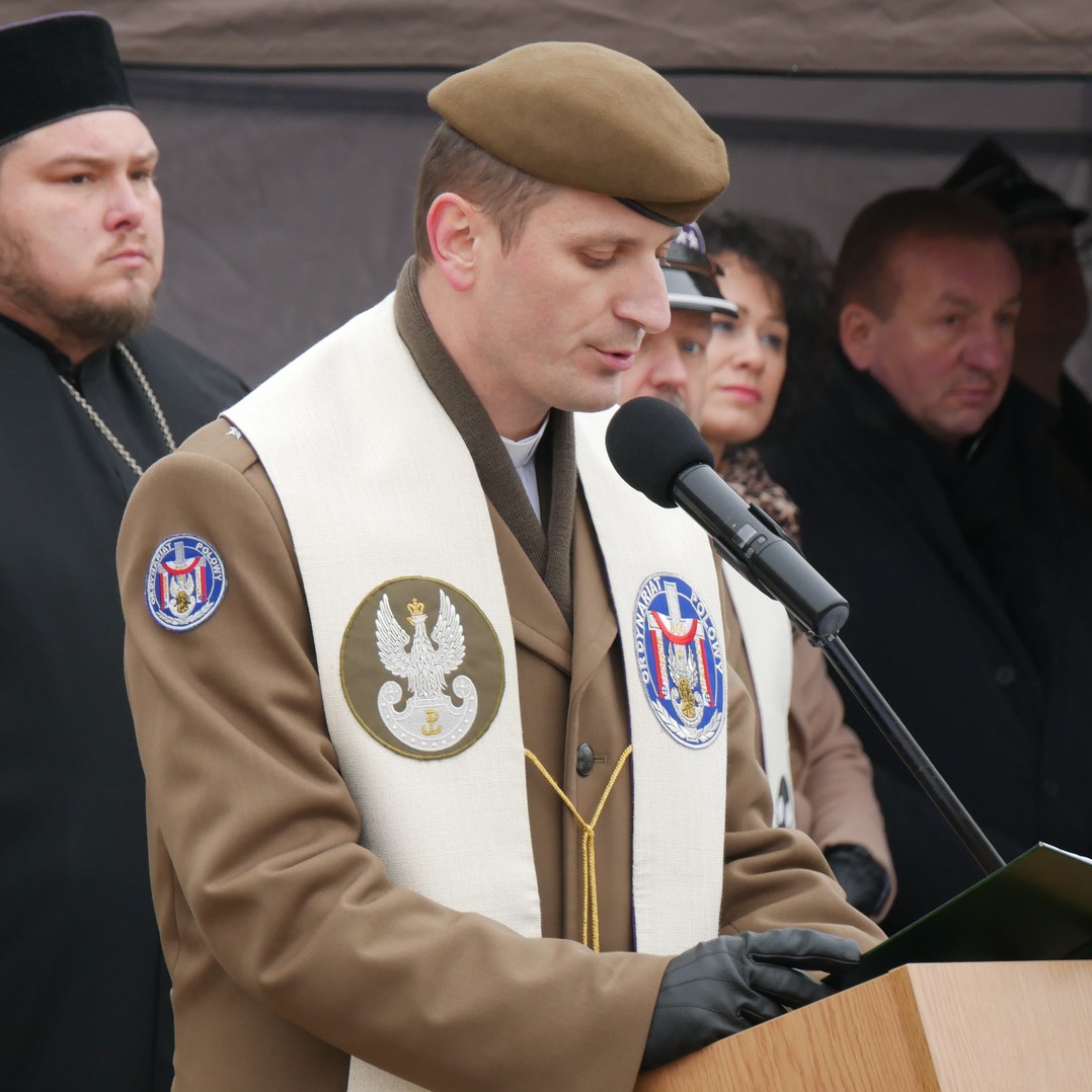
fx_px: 9601
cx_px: 371
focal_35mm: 269
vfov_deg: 6.5
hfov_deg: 6.5
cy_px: 546
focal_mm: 114
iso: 800
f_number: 5.6
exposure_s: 1/250
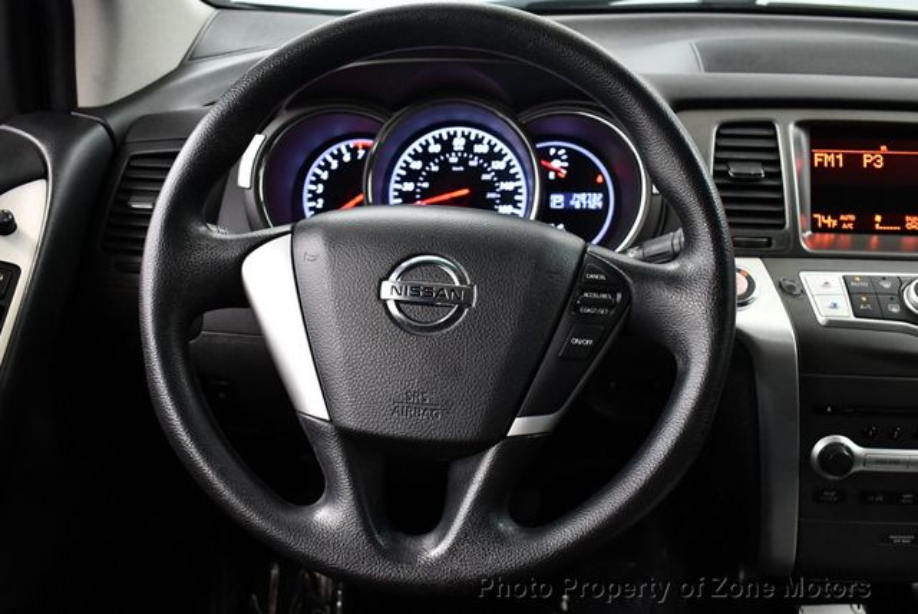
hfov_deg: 53.1
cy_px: 307
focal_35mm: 36
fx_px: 919
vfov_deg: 36.9
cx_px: 459
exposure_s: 1/125
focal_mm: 18
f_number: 3.5
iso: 2800
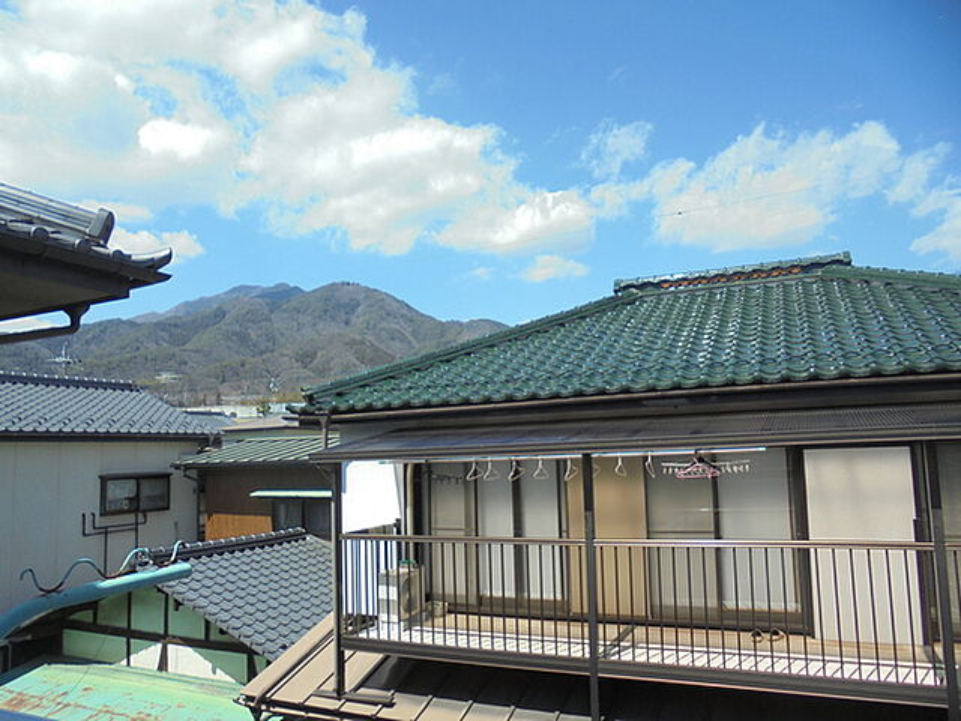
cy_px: 360
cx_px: 480
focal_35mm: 26
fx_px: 722
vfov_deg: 53.1
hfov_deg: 67.3
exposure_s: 1/1000
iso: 100
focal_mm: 4.6
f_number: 3.5
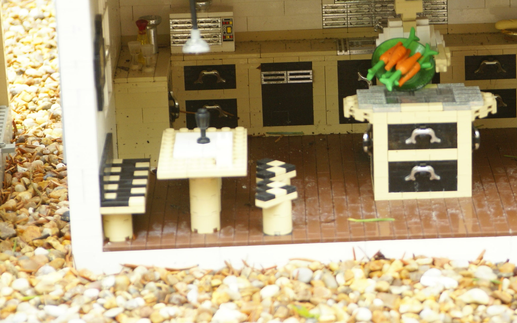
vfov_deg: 8.0
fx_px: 2307
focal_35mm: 164
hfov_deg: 12.8
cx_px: 360
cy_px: 90
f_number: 5.6
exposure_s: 1/125
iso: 200
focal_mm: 75
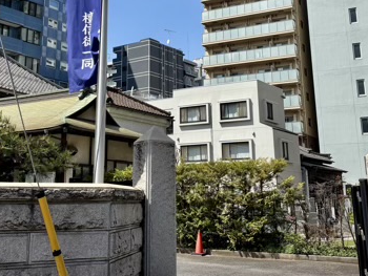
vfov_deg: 27.3
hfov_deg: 36.7
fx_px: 553
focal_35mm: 52
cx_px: 156
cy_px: 38
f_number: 1.6
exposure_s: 1/3534
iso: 50
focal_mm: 5.96
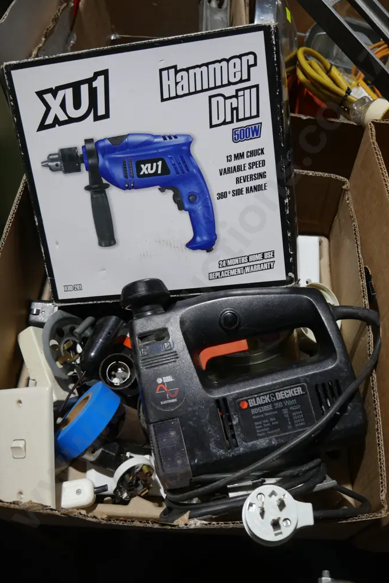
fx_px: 519
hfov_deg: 41.1
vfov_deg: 58.7
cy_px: 288
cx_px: 200
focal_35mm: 32
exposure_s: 1/80
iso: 200
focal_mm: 15
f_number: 3.6
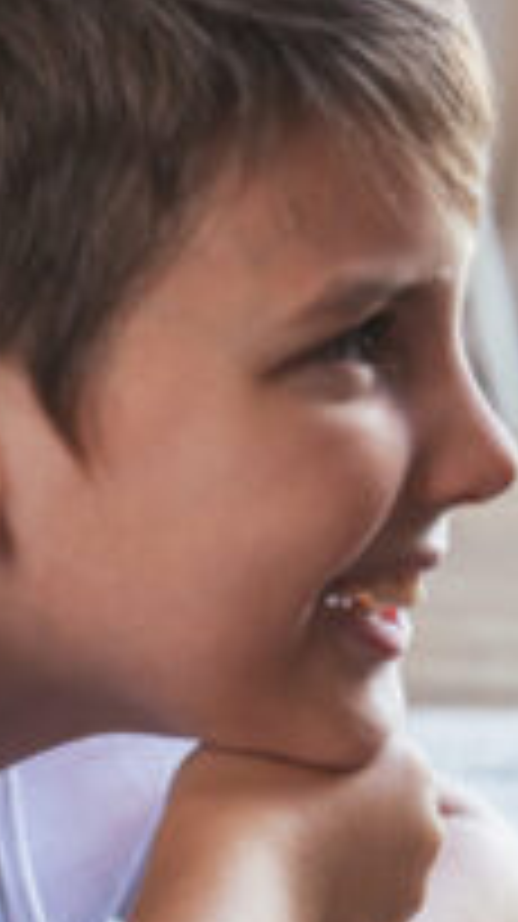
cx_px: 937
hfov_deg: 5.5
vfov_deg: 10.0
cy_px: 445
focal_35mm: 216
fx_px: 5285
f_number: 3.2
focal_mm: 55
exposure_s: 1/320
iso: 800
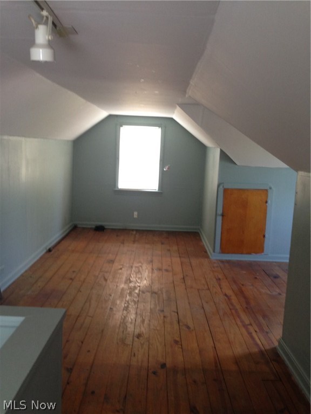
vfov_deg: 55.4
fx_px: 395
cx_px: 156
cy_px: 207
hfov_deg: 42.9
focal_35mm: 33
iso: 100
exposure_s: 1/20
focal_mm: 4.12
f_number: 2.4
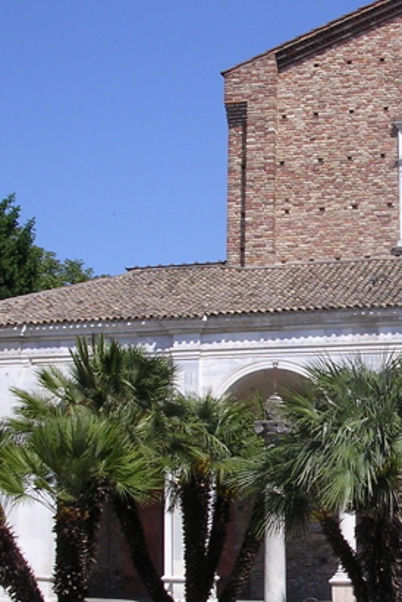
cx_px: 425
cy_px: 378
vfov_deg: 26.2
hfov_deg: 17.2
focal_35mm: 77
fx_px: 1290
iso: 100
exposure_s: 1/336
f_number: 5.6
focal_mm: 5.8
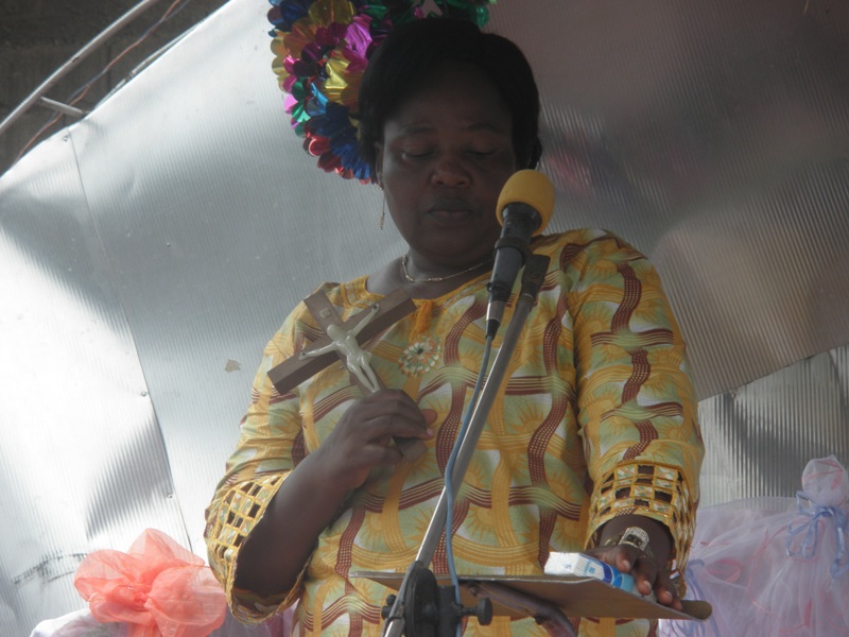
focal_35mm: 148
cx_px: 424
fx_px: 3630
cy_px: 318
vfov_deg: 10.0
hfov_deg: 13.3
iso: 64
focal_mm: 25.8
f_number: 5.4
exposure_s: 1/160
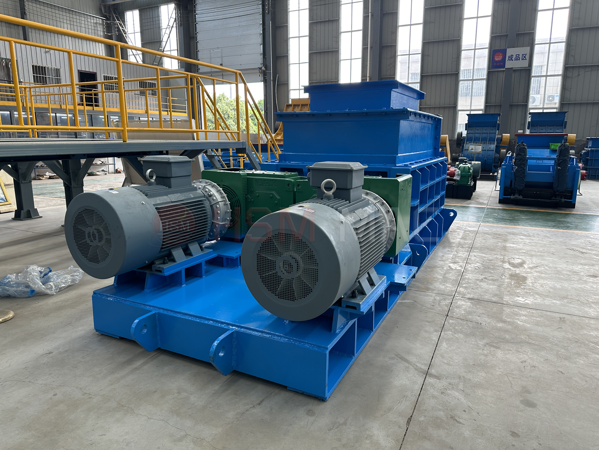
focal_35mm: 24
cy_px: 225
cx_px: 300
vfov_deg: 56.8
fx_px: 415
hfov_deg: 71.6
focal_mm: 6.86
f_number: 1.78
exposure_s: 1/129
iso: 125
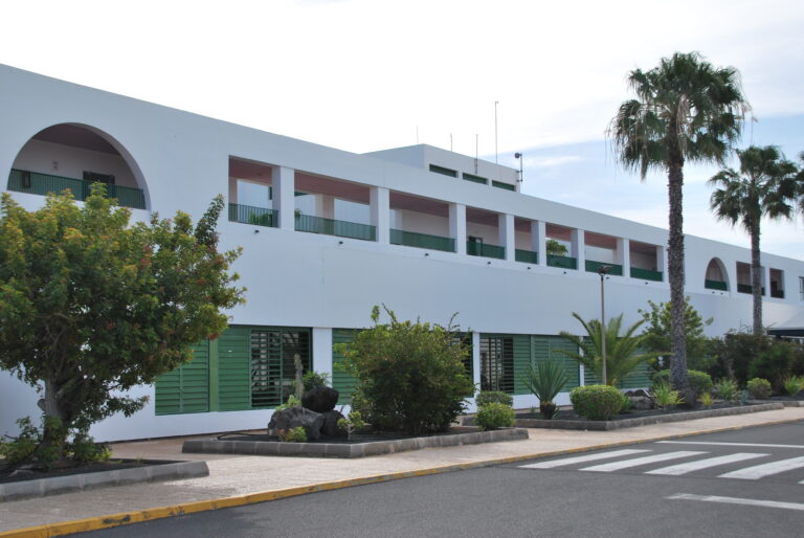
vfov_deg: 28.1
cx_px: 402
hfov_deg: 41.1
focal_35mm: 48
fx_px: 1073
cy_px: 269
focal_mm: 32
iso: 100
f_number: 8
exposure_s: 1/250
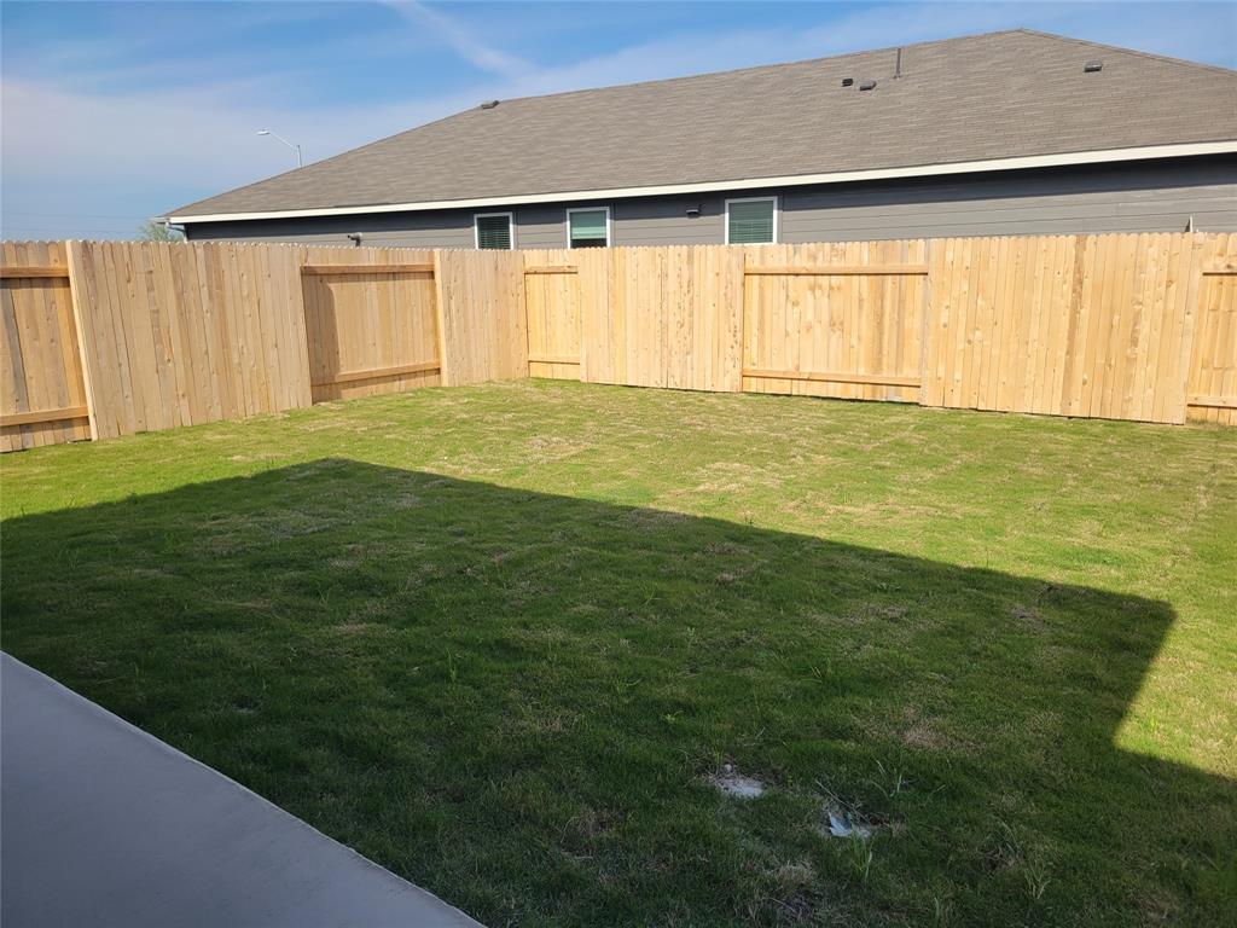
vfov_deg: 53.1
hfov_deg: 67.3
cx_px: 618
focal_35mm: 26
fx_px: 929
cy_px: 464
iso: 40
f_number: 1.8
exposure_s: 1/1978
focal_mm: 5.4
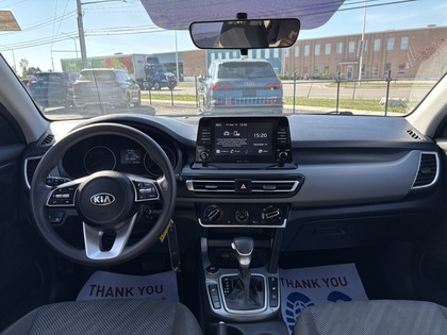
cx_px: 224
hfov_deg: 67.3
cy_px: 168
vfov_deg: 53.1
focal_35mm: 26
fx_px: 336
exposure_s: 1/302
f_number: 1.6
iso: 40
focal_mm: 5.96
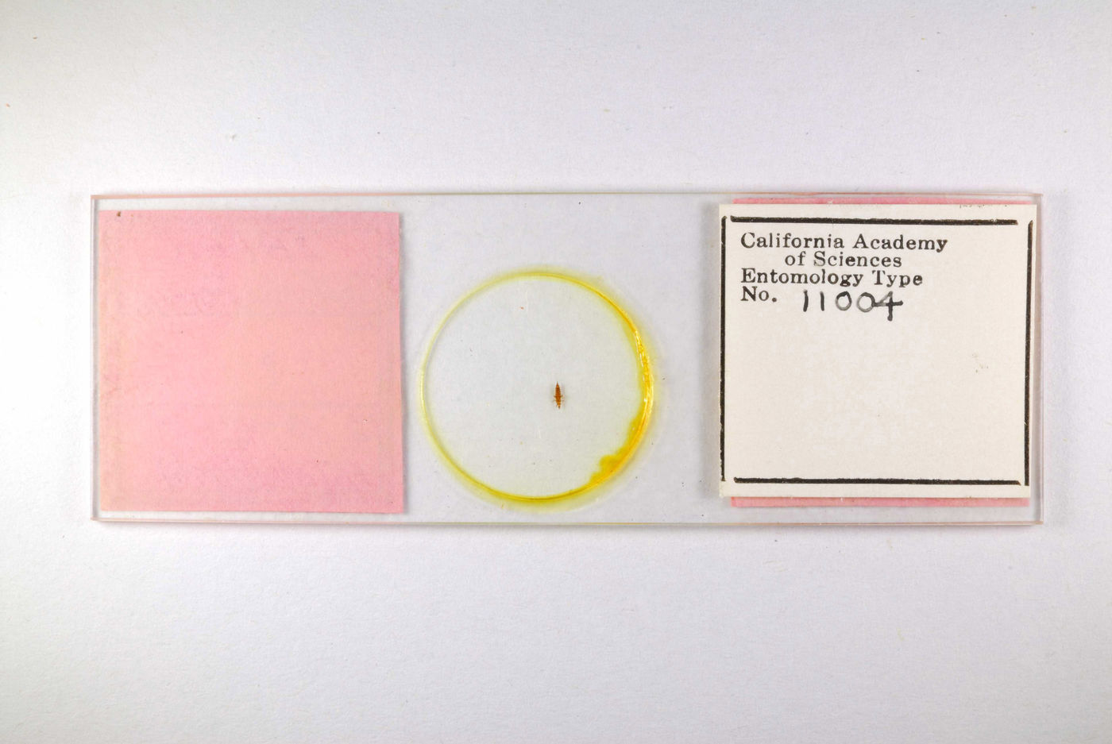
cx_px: 556
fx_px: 2783
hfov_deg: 22.6
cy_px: 372
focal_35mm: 90
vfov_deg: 15.2
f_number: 32
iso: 200
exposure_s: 1/10
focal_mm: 60
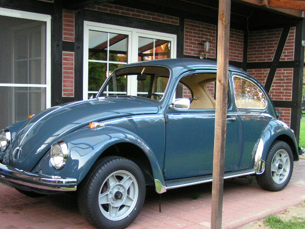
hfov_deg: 41.2
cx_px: 144
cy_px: 127
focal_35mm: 46
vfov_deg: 31.5
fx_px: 405
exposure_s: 1/40
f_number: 2.8
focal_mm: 6.8
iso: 200
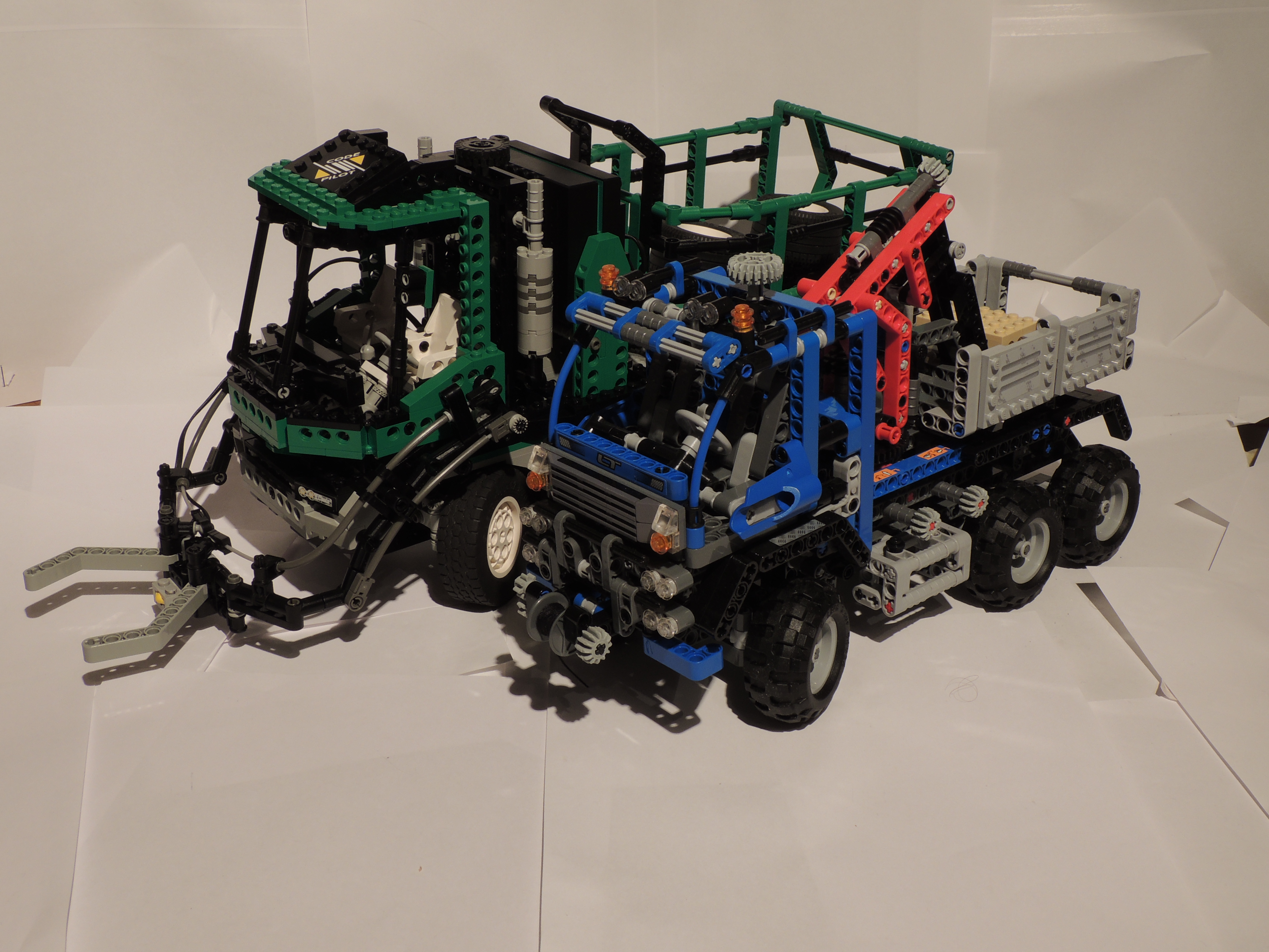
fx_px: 1466
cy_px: 476
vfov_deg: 36.0
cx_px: 634
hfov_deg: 46.8
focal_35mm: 40
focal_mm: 7.1
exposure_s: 1/2.5
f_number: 6.6
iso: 100
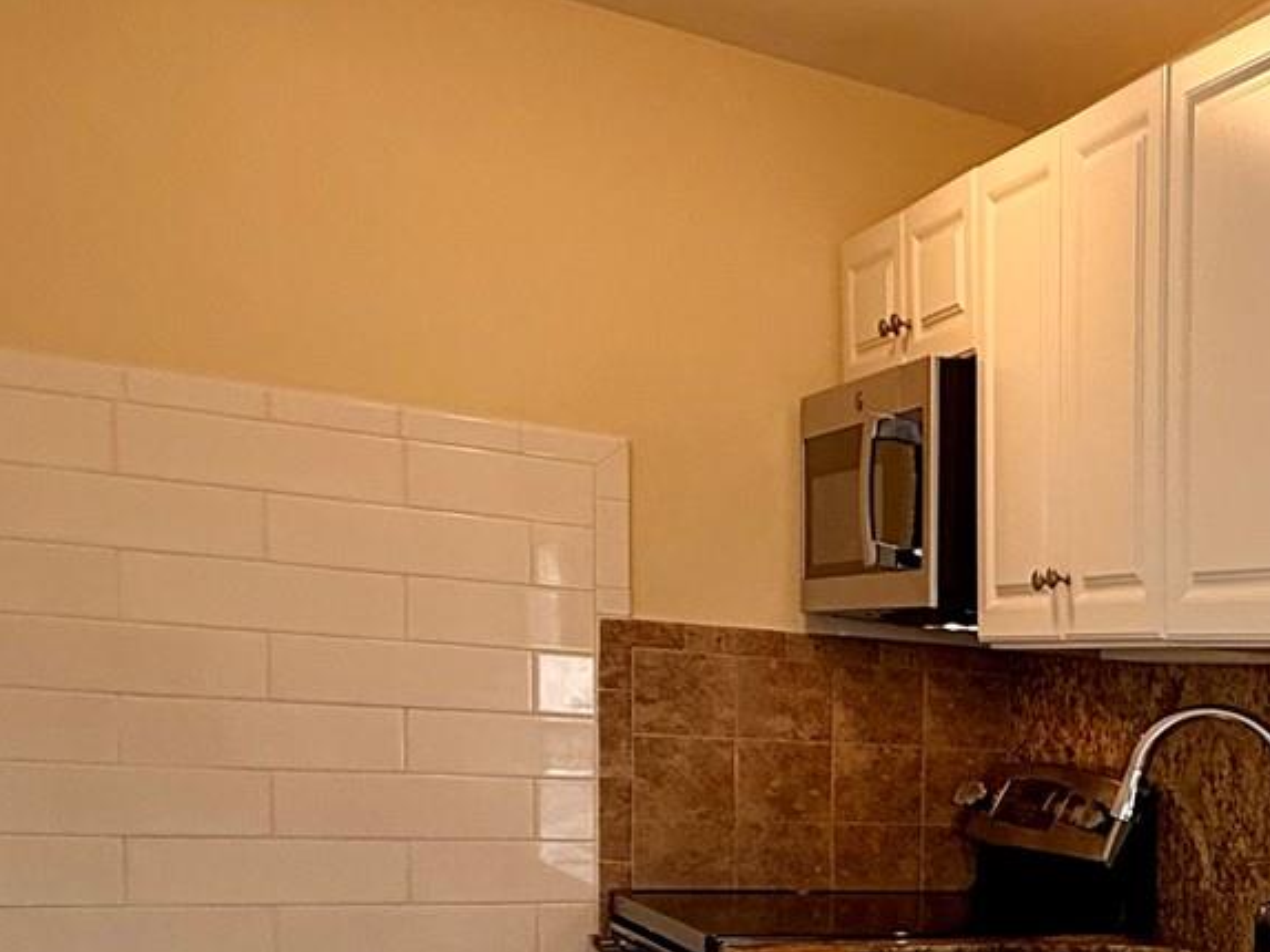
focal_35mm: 50
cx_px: 2050
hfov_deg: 25.1
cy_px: 917
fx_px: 1835
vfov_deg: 27.7
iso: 80
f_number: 2.2
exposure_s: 1/120
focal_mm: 2.22
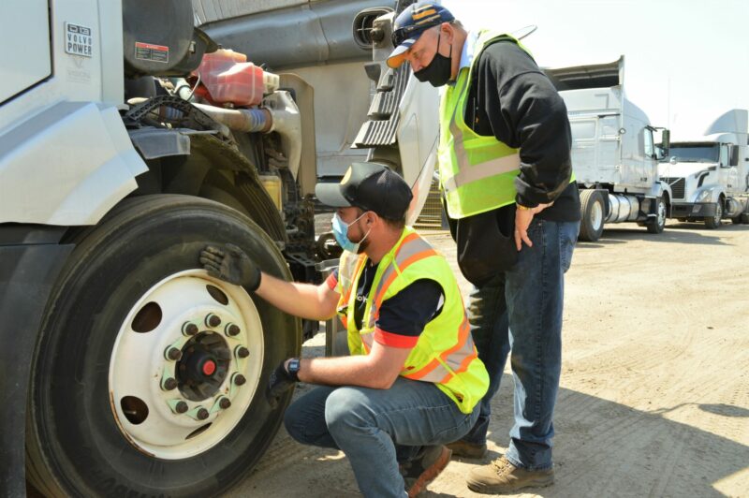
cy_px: 249
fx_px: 686
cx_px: 374
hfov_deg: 57.3
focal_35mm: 33
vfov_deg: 39.9
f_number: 6.3
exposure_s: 1/400
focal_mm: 22
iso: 400
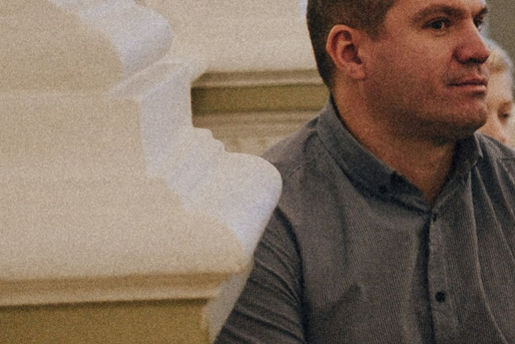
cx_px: 1178
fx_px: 3778
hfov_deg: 7.4
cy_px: 378
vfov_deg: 5.2
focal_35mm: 264
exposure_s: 1/125
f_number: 2.2
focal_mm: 35
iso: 1000
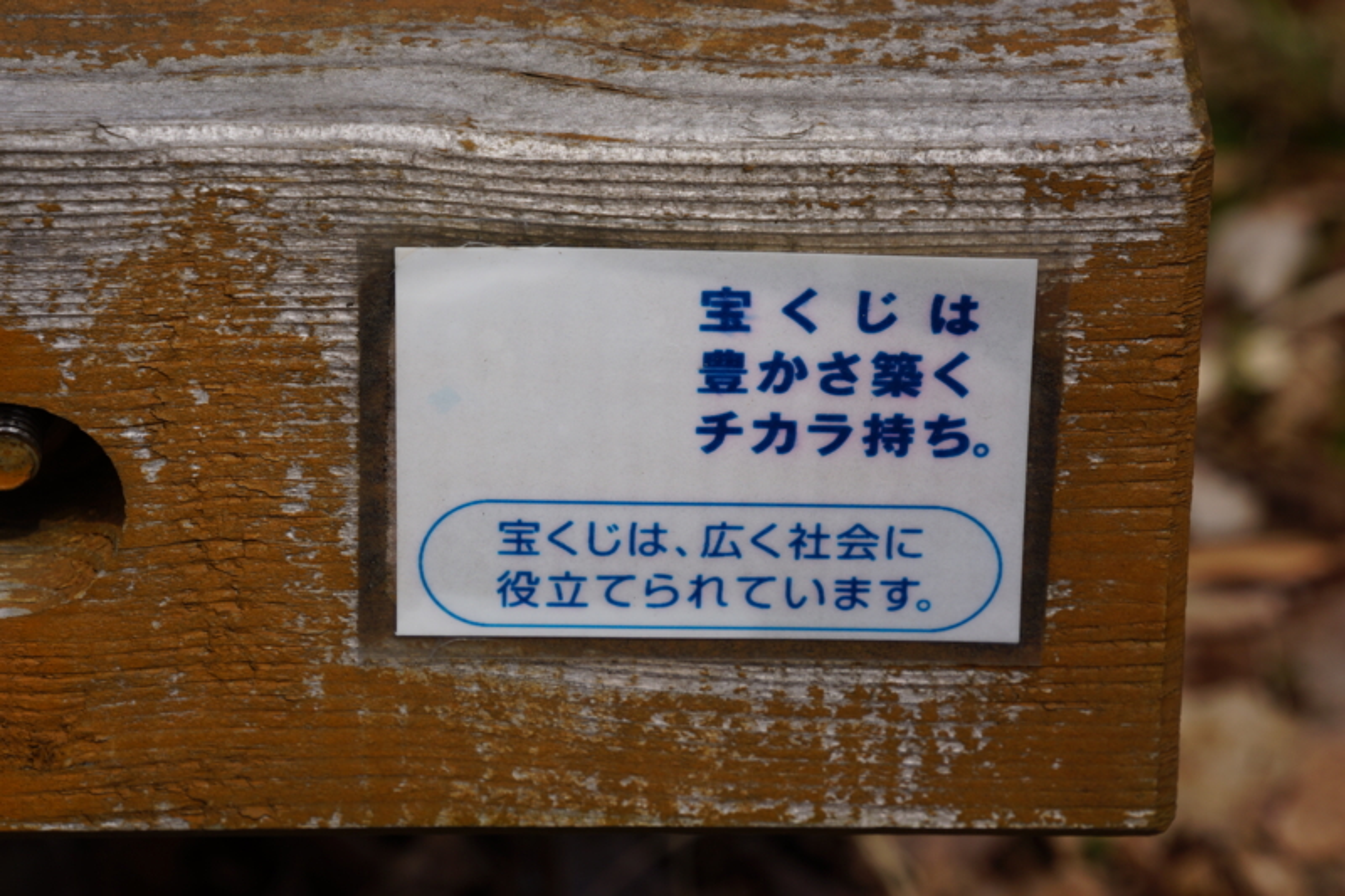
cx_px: 672
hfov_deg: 12.8
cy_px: 448
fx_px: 5976
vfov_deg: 8.6
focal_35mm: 160
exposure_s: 1/250
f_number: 10
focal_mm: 107
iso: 100
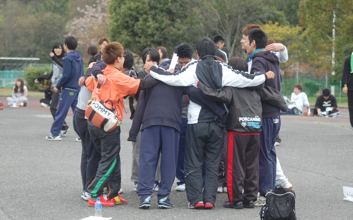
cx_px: 184
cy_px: 116
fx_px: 2847
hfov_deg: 7.1
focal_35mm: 296
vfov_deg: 4.4
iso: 800
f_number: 4.8
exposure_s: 1/400
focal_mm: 170
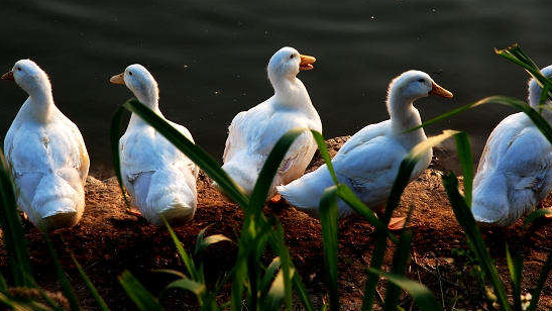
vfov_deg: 8.0
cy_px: 75
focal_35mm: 151
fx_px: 2211
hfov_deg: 14.2
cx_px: 288
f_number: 6.3
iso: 100
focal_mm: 70
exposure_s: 1/30
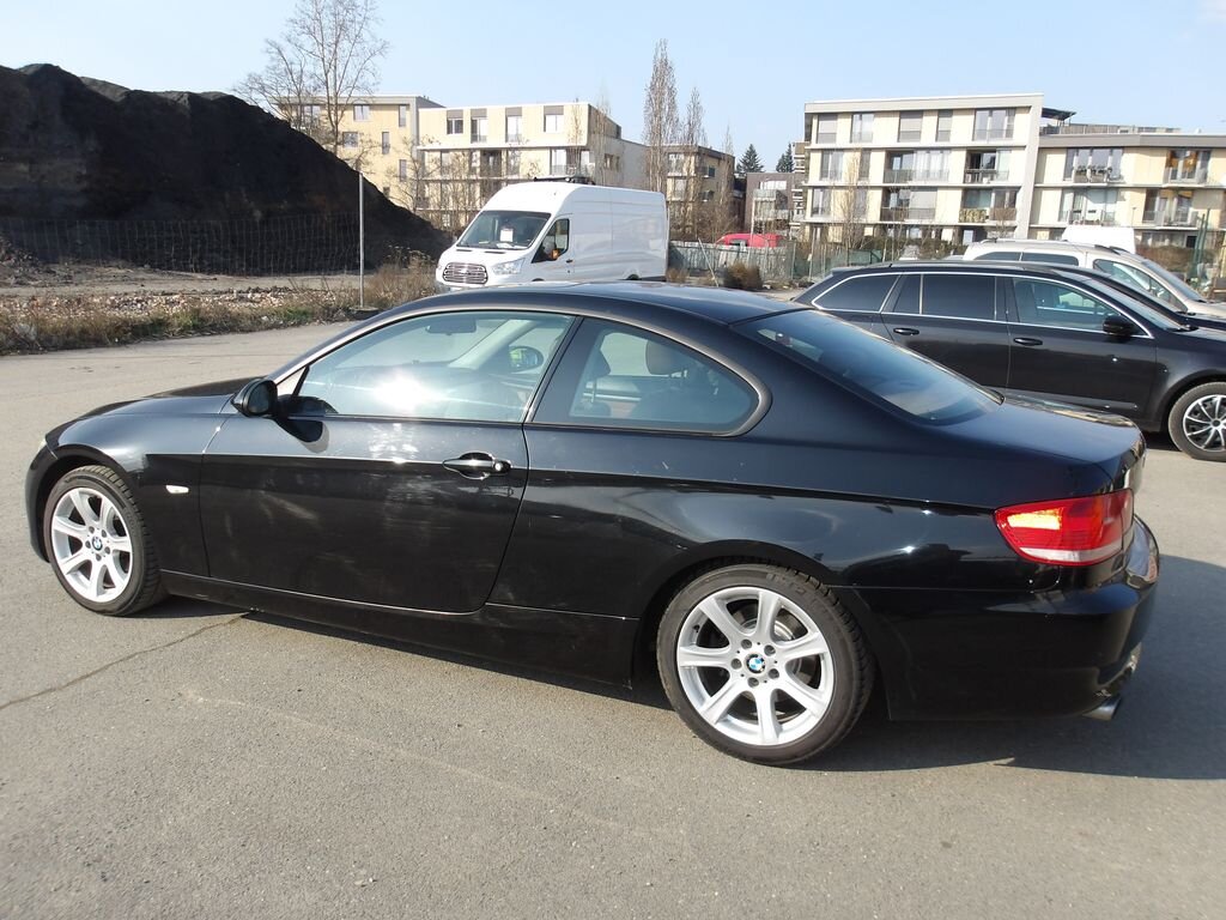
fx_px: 956
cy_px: 460
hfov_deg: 65.3
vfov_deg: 51.4
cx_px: 613
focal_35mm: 27
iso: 100
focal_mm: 4.9
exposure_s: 1/737
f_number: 3
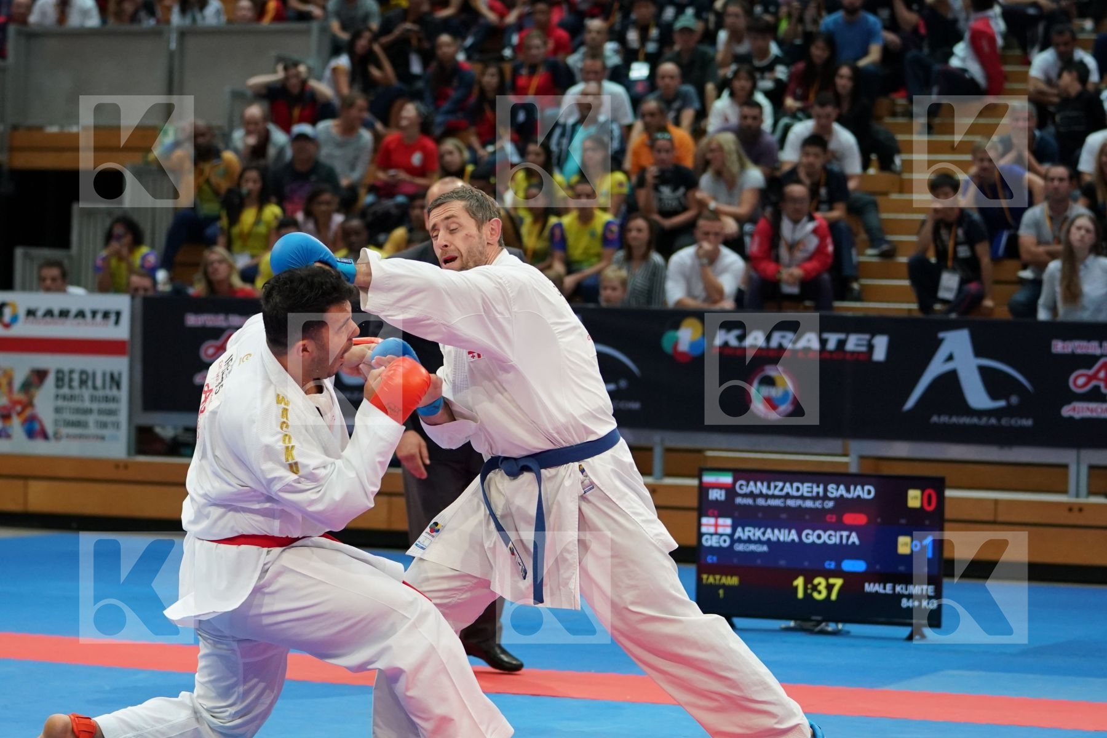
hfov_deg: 19.5
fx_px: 3228
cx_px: 554
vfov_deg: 13.0
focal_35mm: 105
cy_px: 369
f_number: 2.8
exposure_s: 1/1000
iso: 2000
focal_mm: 70
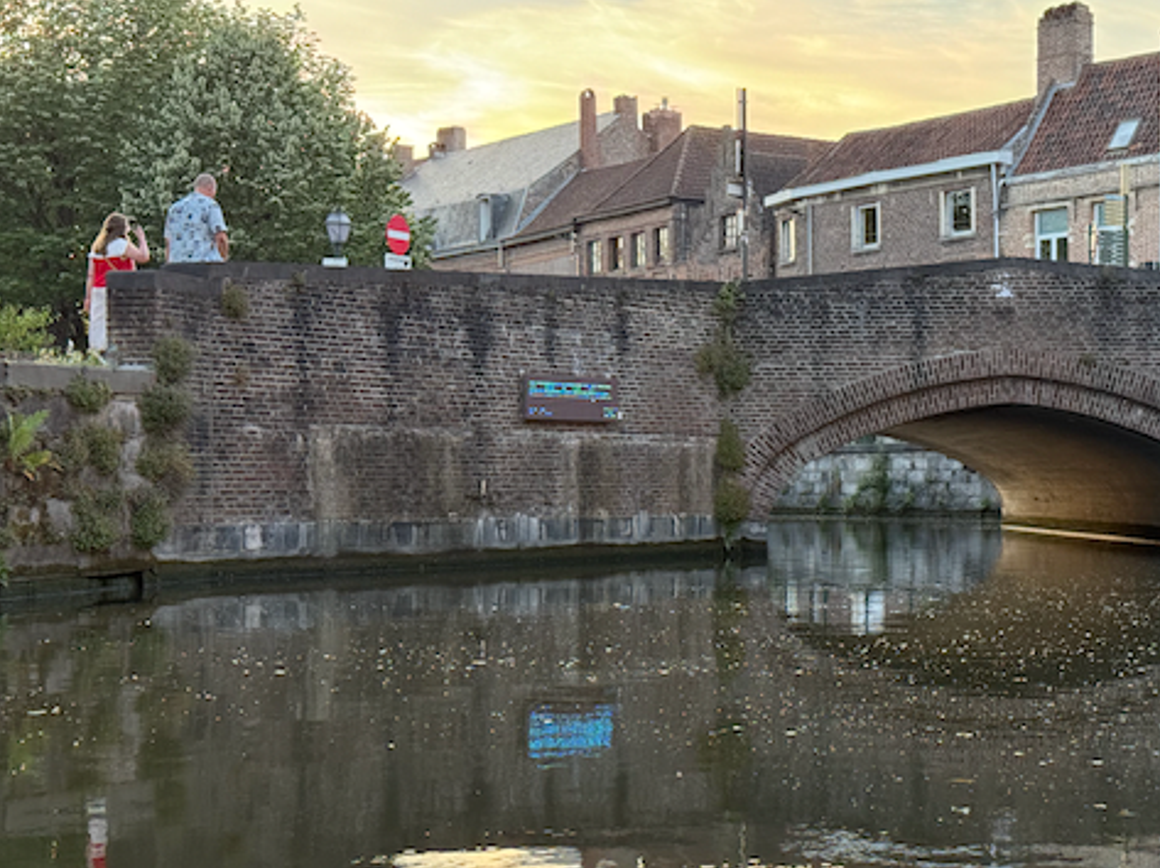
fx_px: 2177
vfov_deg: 22.5
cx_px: 748
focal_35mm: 65
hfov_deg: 29.7
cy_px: 481
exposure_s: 1/418
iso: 100
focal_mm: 6.76
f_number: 1.78
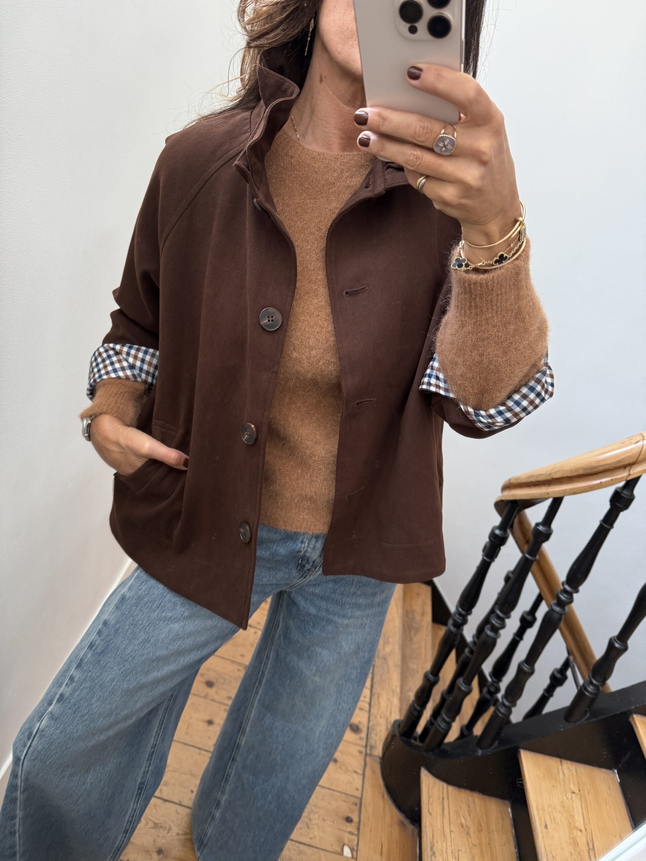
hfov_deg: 56.8
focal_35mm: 24
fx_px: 597
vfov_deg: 71.6
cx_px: 323
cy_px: 430
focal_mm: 6.76
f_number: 1.78
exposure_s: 1/121
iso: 160
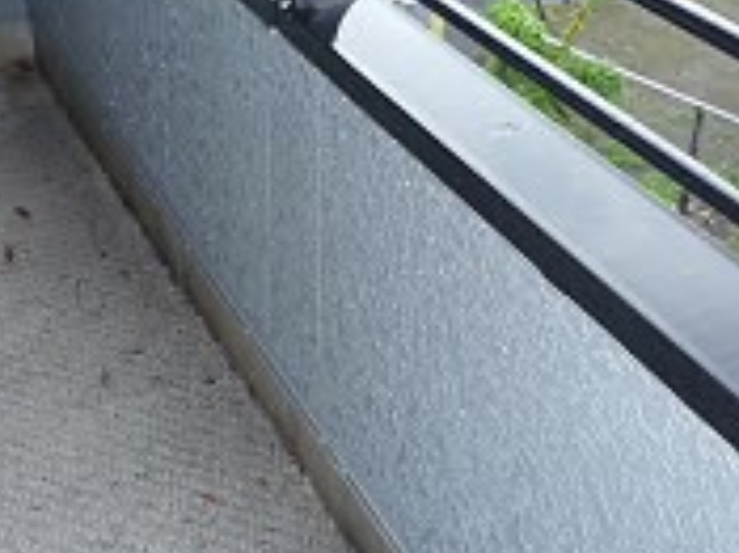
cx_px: 370
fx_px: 1216
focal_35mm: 57
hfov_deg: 33.8
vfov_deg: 25.6
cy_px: 230
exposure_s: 1/30
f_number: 2.8
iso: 200
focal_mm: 4.4
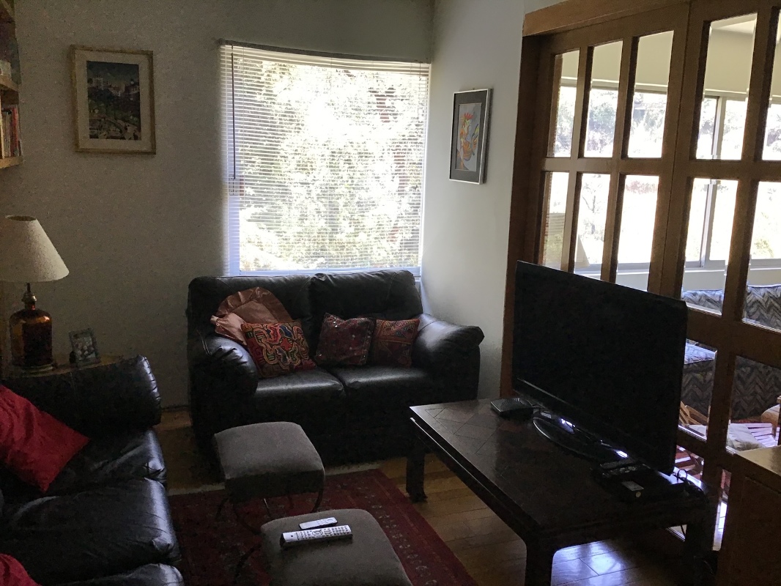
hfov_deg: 58.3
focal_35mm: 31
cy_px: 293
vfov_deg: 45.5
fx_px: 700
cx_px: 390
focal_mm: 3.3
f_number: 2.4
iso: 32
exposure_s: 1/30
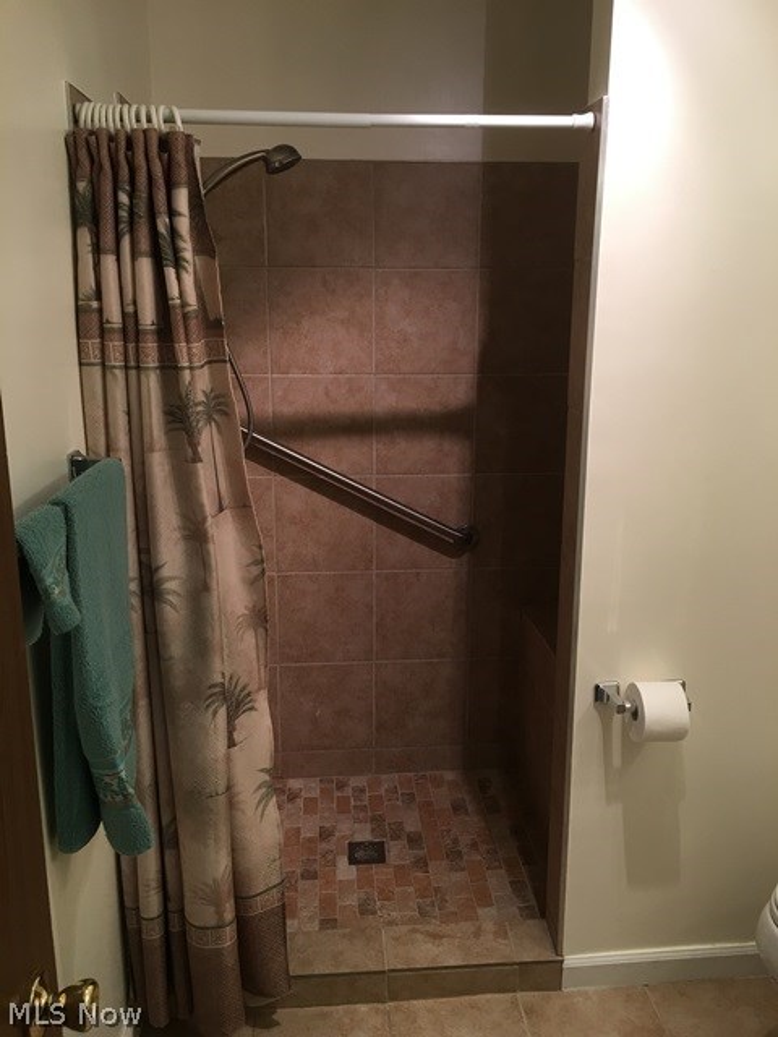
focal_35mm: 29
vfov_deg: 61.7
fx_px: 869
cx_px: 389
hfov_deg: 48.2
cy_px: 518
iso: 25
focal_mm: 4.15
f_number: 2.2
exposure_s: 1/15
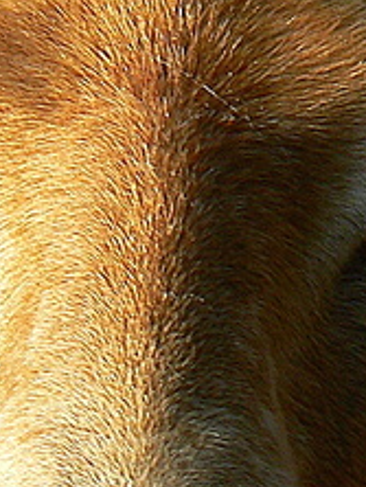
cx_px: -48
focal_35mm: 855
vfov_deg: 2.3
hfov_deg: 1.7
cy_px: 214
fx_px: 12030
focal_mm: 37.7
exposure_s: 1/160
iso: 80
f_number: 5.6
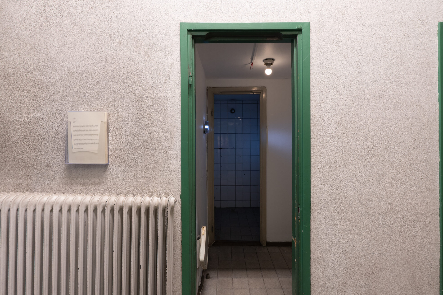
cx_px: 222
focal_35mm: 16
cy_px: 148
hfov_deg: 95.0
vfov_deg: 72.1
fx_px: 203
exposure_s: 1/2
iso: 250
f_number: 8
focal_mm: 11
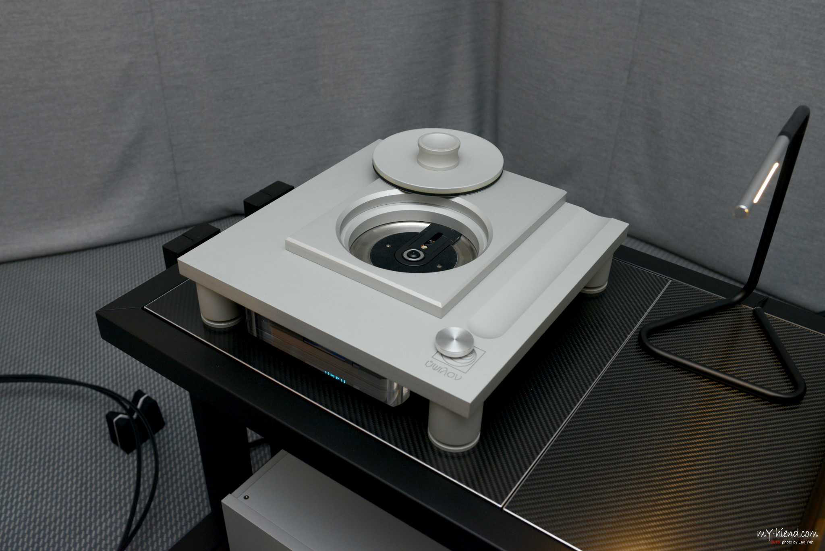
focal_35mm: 35
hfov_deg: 54.4
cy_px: 276
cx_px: 412
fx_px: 802
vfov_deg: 37.9
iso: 640
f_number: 6.3
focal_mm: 35
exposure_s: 1/60
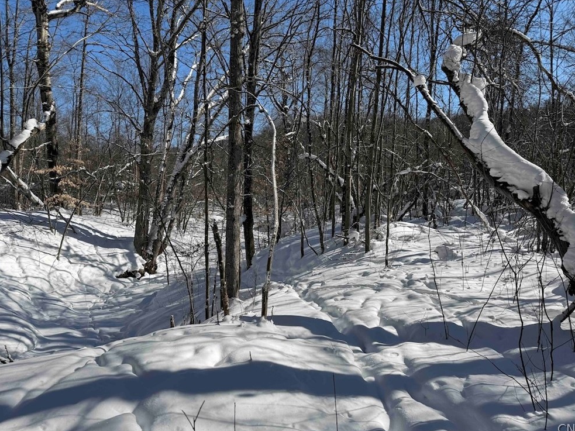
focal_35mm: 25
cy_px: 214
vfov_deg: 54.9
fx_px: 415
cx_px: 298
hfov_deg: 69.4
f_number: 1.78
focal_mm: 6.76
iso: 80
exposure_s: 1/6711
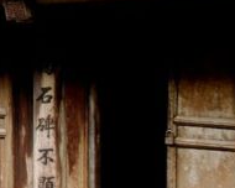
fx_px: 744
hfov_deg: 16.8
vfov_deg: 14.3
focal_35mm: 107
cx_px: -83
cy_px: 24
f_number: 5
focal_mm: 18
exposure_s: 1/100
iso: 200
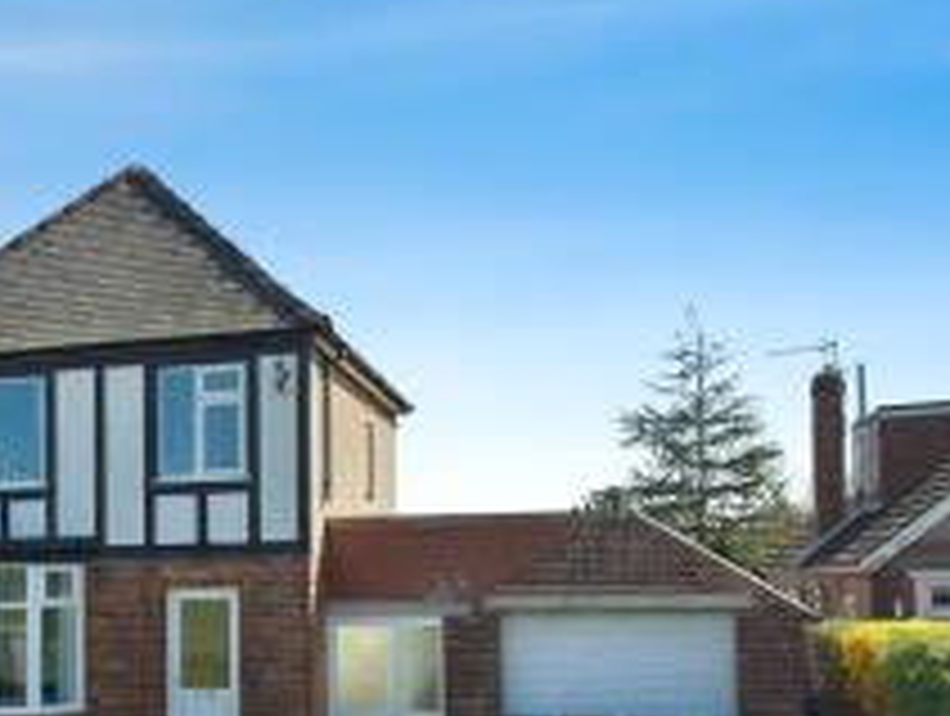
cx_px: 113
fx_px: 1320
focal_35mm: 48
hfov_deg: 37.3
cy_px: 538
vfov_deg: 29.9
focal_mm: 6.86
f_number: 1.78
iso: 80
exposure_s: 1/4348
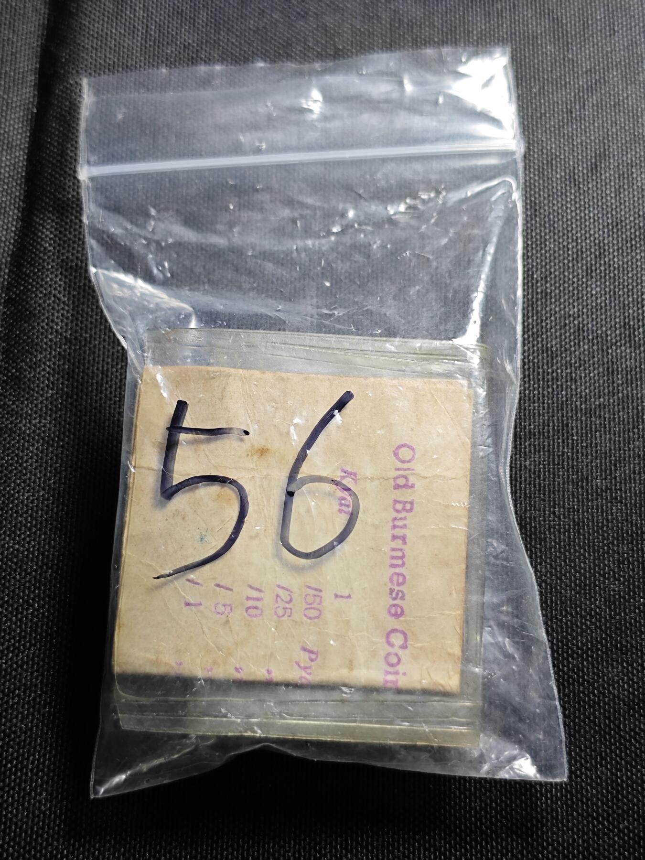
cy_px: 430
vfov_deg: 38.9
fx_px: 1217
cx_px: 322
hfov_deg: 29.7
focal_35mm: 49
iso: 200
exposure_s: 1/56.1
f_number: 1.6
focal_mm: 5.84
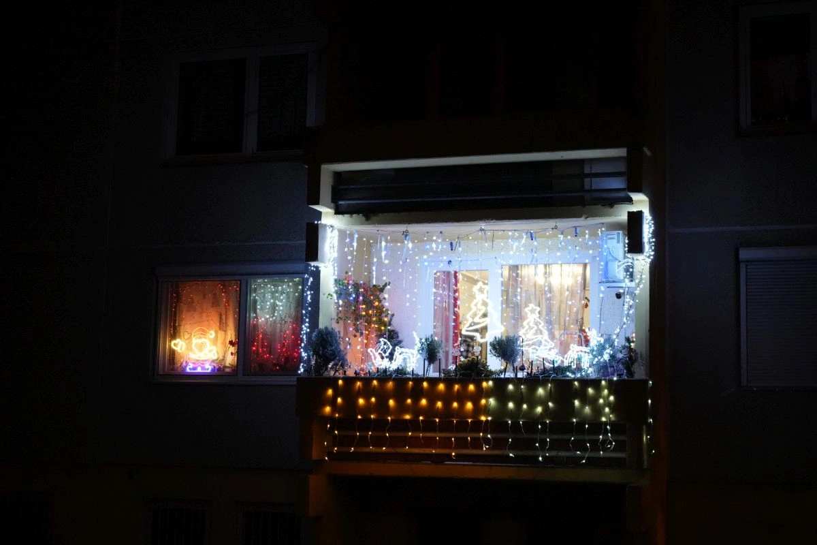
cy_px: 272
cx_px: 408
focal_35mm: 58
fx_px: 1316
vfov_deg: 23.4
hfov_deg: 34.5
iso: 8000
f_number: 5.6
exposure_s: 1/60
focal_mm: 58
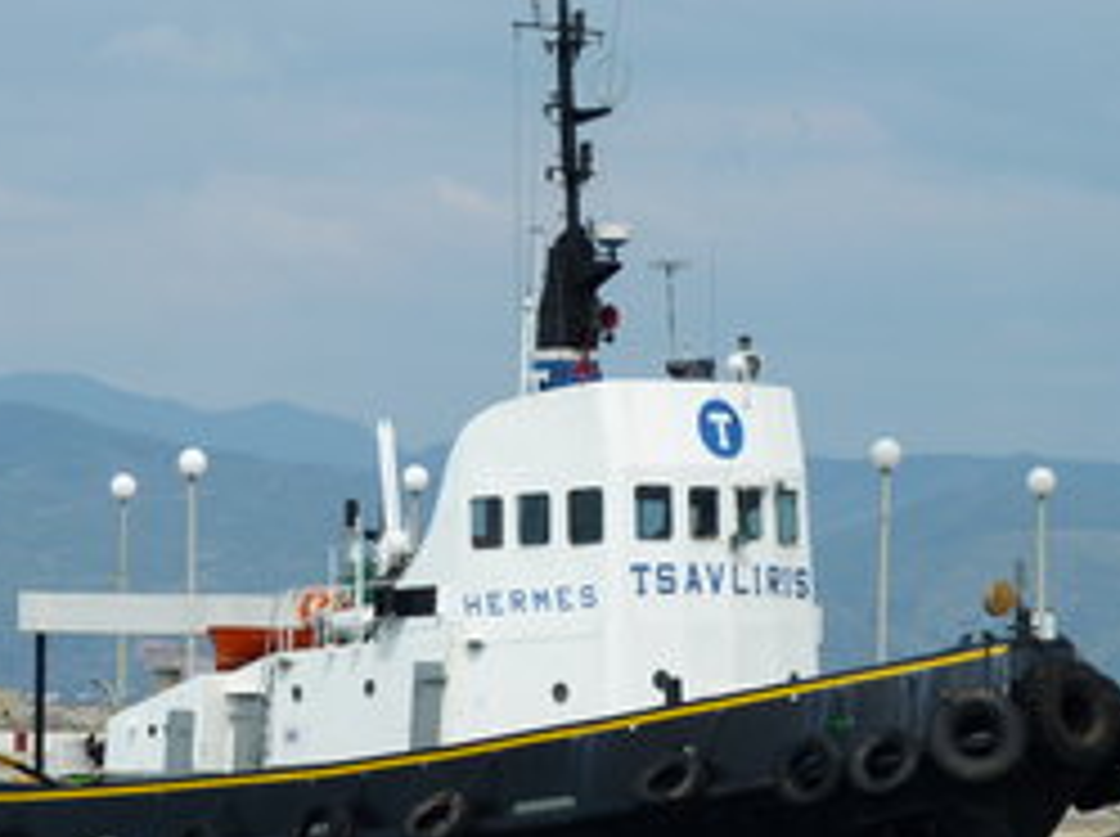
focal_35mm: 272
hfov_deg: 7.3
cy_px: 490
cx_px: 396
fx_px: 8788
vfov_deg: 5.5
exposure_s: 1/500
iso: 80
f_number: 5.6
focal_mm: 27.8
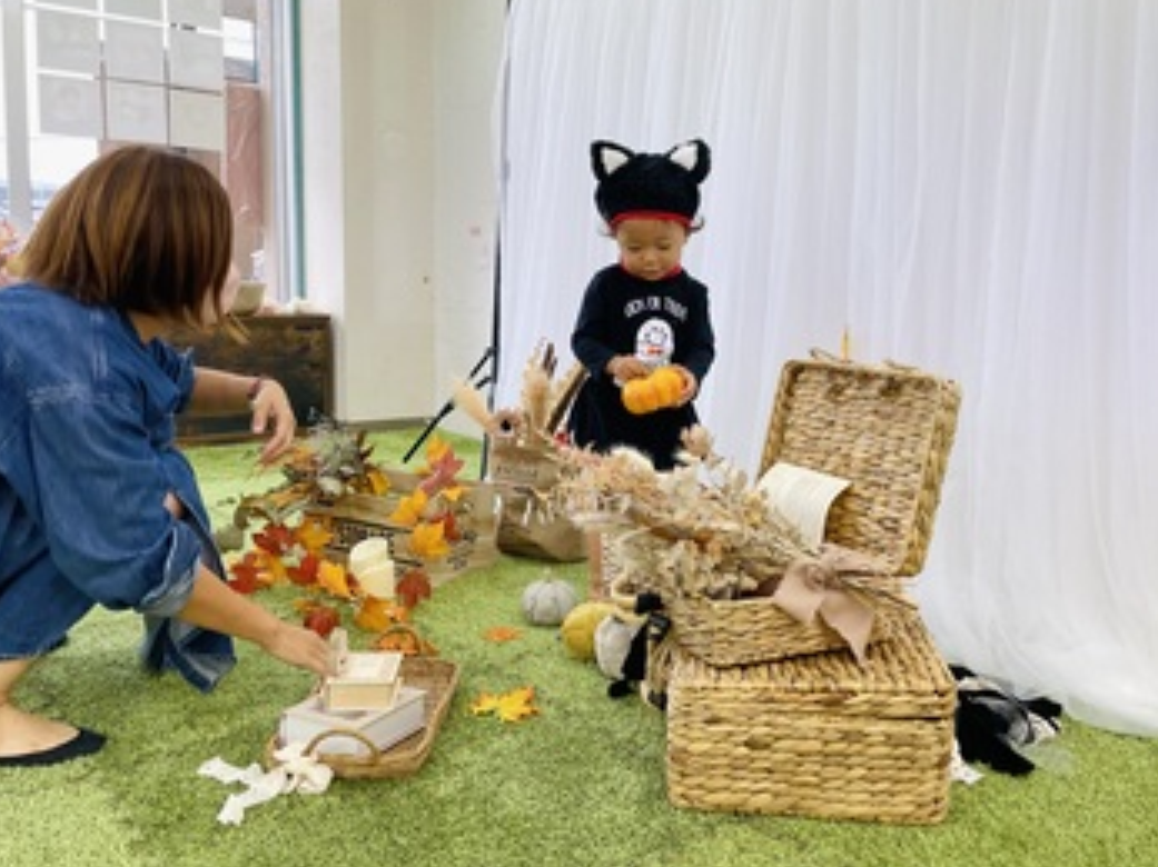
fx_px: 1003
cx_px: 641
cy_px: 400
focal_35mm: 30
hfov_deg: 59.8
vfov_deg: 46.7
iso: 50
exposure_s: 1/100
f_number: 1.6
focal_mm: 4.2
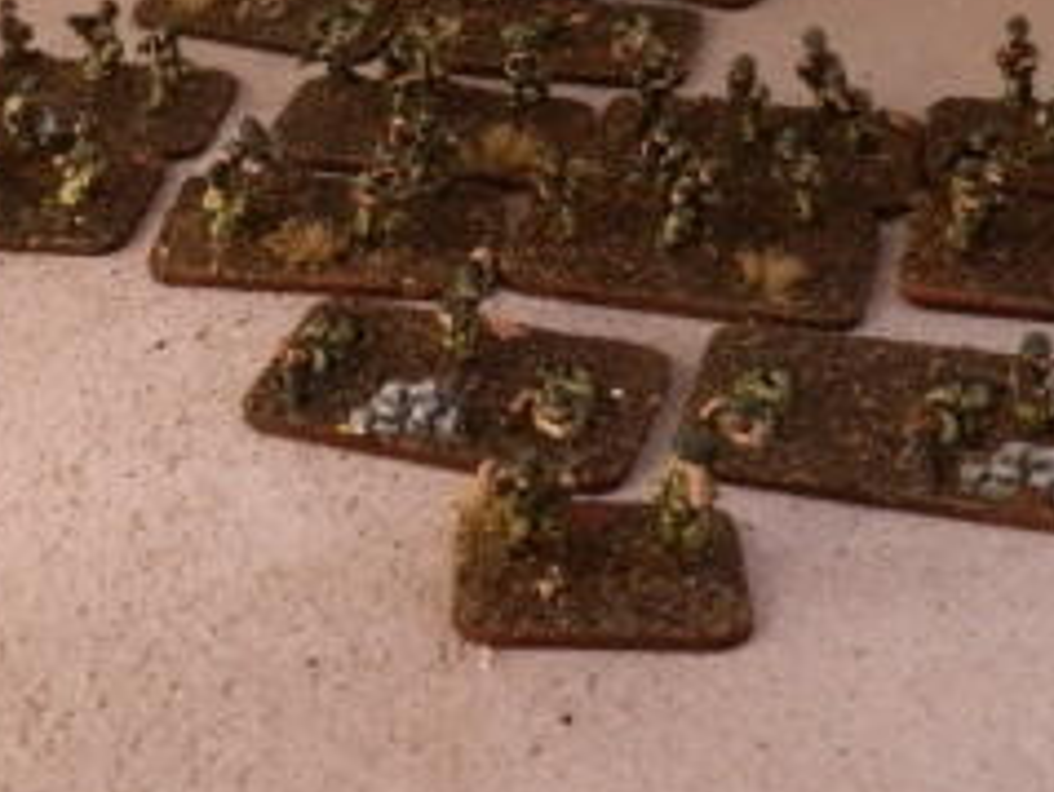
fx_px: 1920
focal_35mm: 63
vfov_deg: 23.0
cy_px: 146
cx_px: 270
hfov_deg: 30.2
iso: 400
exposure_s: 1/125
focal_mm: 5
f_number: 3.1
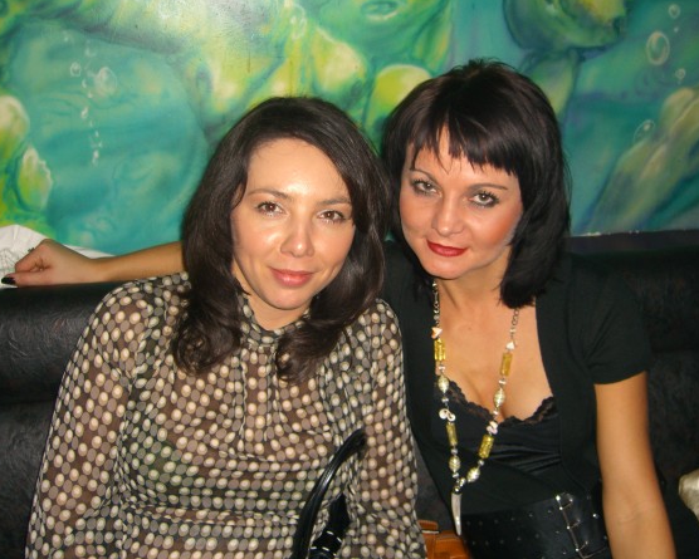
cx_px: 357
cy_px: 280
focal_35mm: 40
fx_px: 828
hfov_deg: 45.8
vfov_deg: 37.3
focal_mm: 7.9
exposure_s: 1/60
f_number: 2.8
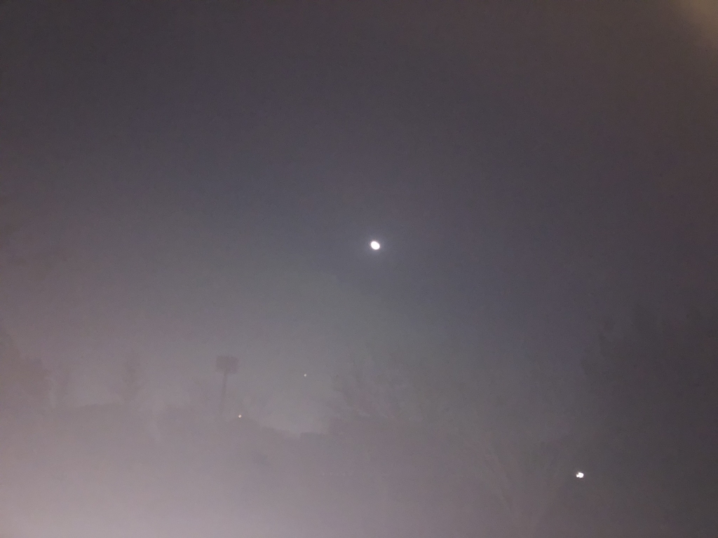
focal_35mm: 28
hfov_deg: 63.4
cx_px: 359
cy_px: 269
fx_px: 581
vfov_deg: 49.7
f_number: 1.8
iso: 1000
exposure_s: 1/4
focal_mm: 3.99
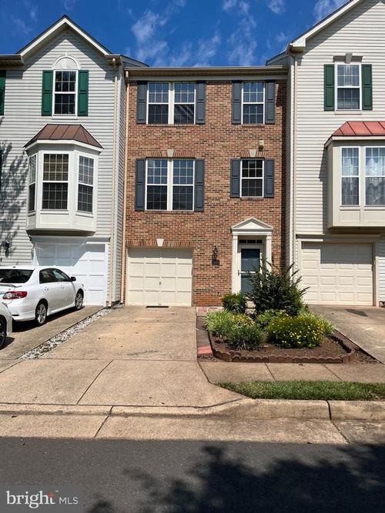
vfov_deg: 67.3
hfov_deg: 53.0
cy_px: 256
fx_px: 386
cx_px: 192
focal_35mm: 26
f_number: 1.6
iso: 50
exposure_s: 1/6494
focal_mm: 5.1
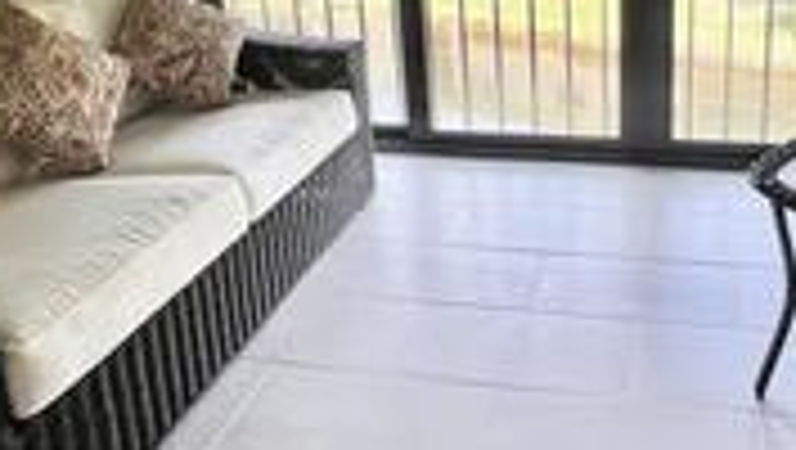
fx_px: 676
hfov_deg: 59.2
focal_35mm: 32
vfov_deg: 34.2
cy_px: 22
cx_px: 549
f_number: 1.8
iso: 64
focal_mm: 1.57
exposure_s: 1/120
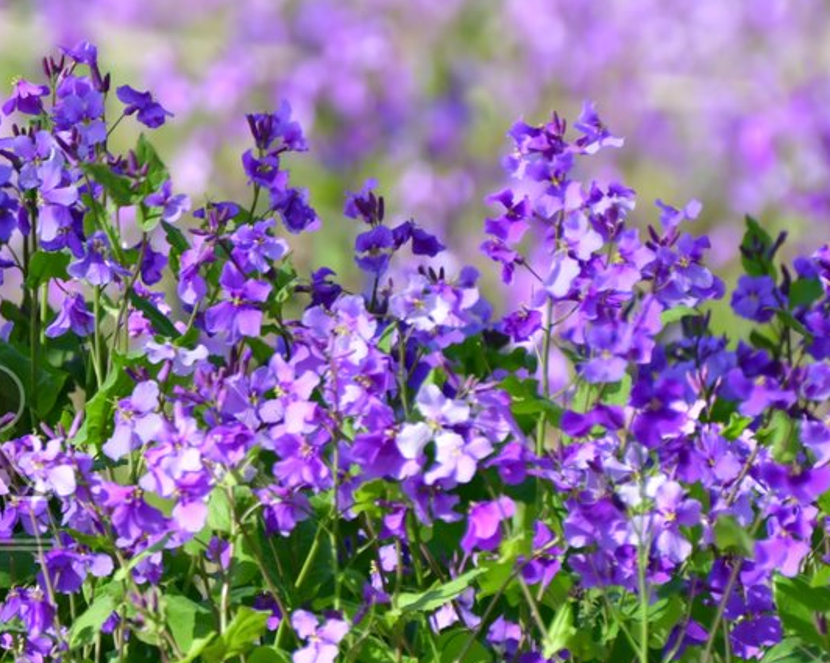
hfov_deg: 2.2
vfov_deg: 1.7
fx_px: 21851
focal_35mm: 890
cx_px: -206
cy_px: 469
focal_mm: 210
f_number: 5.6
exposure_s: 1/200
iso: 320
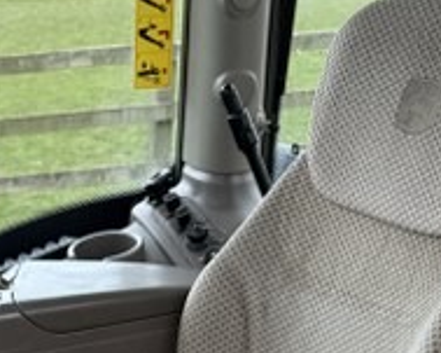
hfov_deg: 18.8
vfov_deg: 13.7
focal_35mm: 99
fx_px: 1291
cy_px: 657
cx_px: -19
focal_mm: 6.76
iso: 80
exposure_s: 1/344
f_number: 1.78
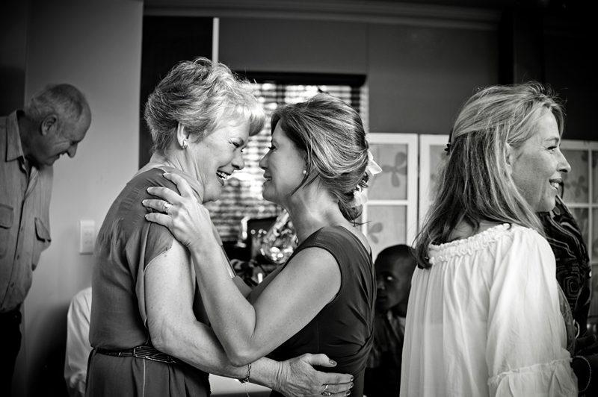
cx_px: 299
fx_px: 1162
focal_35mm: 70
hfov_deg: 28.9
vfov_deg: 19.4
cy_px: 198
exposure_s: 1/160
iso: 800
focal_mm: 70
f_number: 5
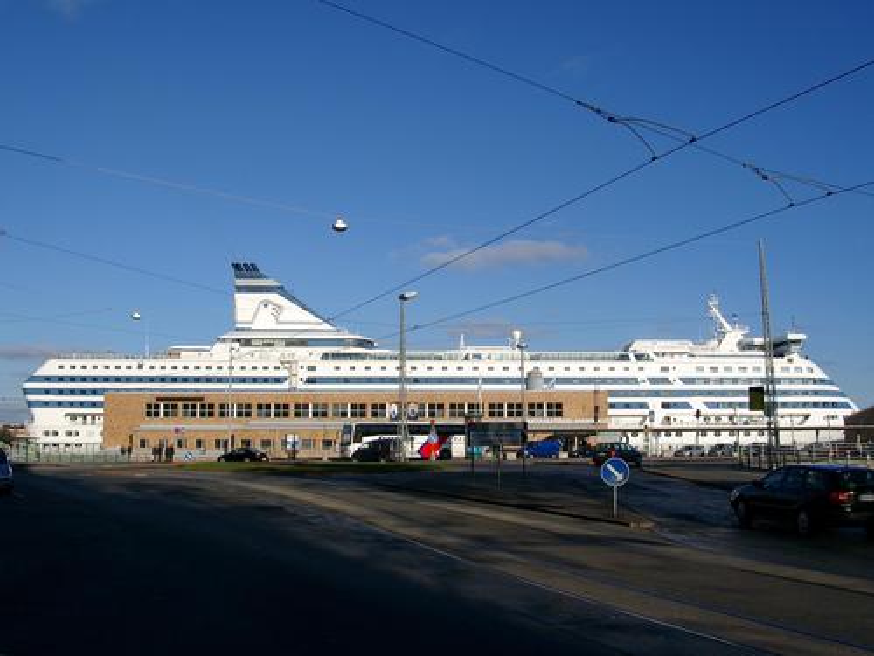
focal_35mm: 34
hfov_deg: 54.0
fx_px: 858
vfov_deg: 41.8
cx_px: 437
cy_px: 328
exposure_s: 1/733
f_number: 5.6
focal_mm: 7.13
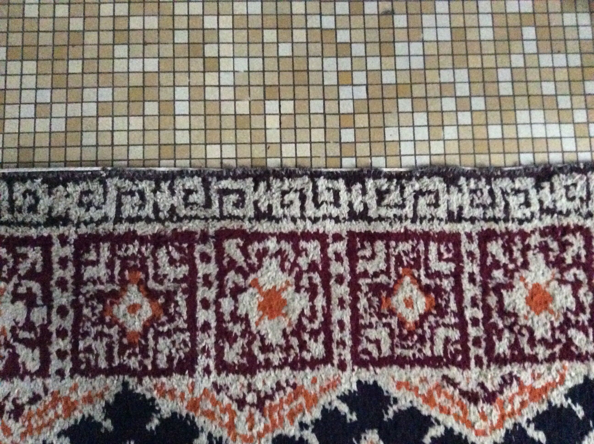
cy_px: 222
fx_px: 548
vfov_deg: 44.1
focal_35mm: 32
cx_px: 297
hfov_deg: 56.9
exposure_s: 1/17
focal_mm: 3.3
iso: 800
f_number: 2.4
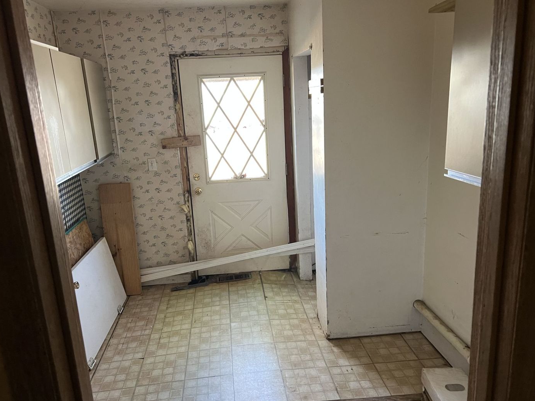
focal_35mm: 27
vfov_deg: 51.3
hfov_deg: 65.3
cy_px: 207
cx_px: 263
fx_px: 417
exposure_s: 1/60
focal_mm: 5.7
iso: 320
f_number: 1.5
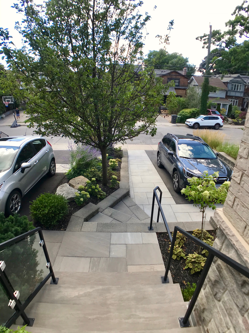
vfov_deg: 63.4
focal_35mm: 28
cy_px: 166
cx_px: 124
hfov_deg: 49.7
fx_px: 269
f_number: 1.8
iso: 20
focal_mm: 3.99
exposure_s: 1/397
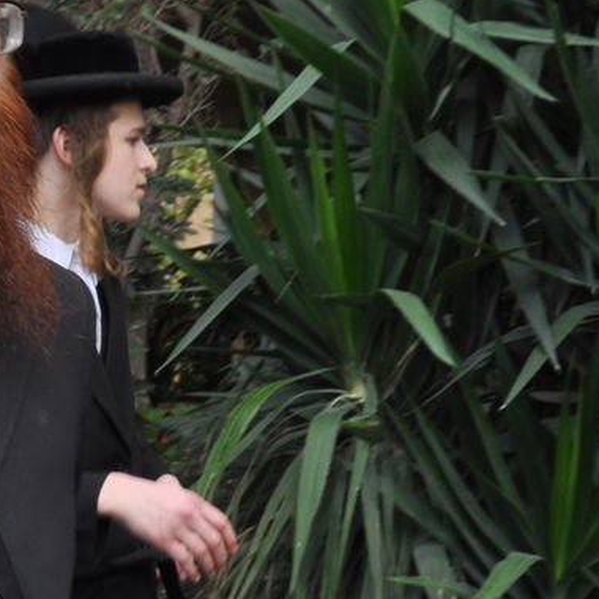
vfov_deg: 14.3
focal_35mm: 122
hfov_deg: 13.5
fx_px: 2388
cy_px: 360
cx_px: -268
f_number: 8
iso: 320
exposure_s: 1/80
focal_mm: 26
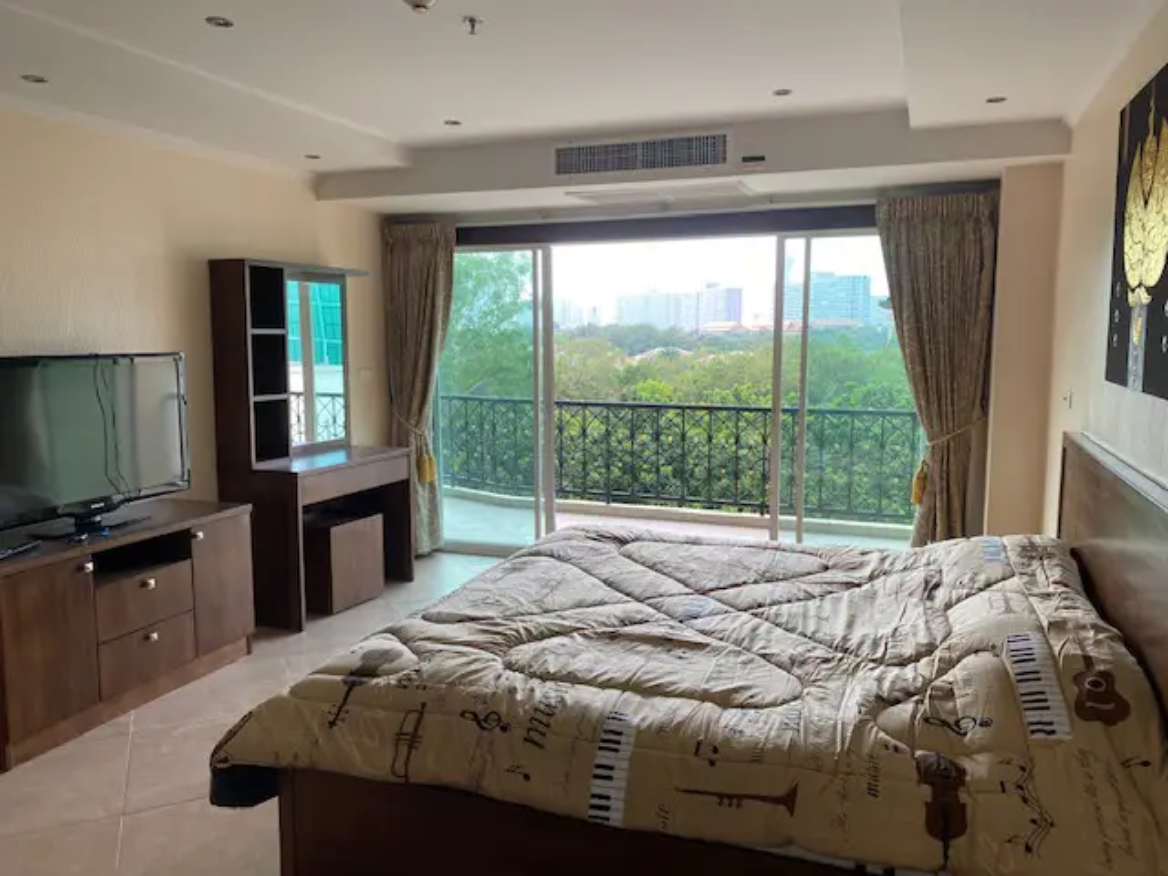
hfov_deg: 67.3
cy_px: 438
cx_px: 584
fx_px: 877
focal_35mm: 26
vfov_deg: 53.1
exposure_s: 1/122
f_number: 1.8
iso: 40
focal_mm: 4.25
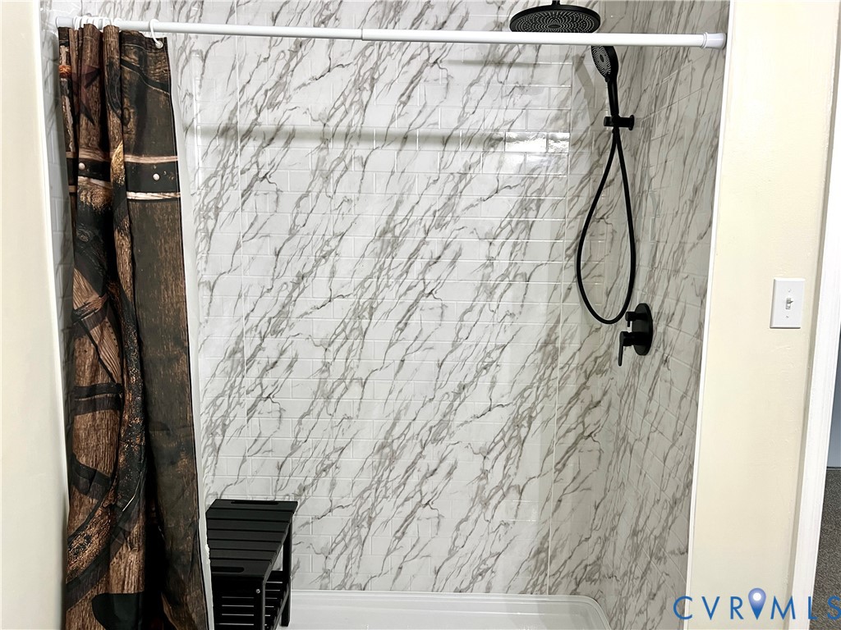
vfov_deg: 53.1
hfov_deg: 67.3
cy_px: 315
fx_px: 632
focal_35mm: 26
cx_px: 420
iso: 100
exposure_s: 1/60
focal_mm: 5.7
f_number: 1.5
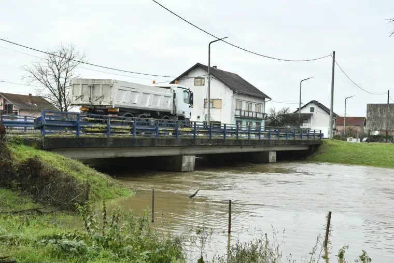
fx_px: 569
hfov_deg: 38.2
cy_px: 132
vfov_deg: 26.0
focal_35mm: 52
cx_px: 197
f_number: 8
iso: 640
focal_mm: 35
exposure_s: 1/500
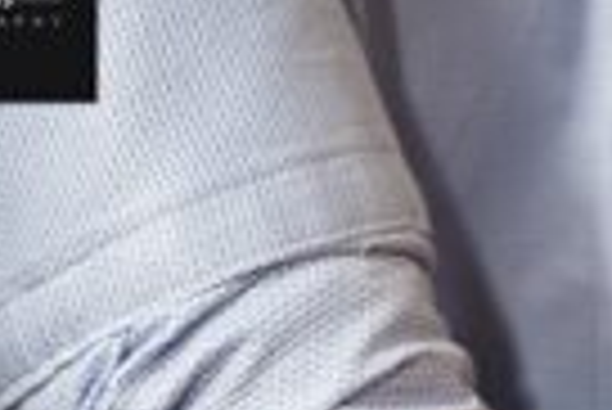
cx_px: 1411
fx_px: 6160
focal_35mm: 362
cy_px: 892
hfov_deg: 5.5
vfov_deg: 3.8
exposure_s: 1/320
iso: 1250
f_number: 2.8
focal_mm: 70
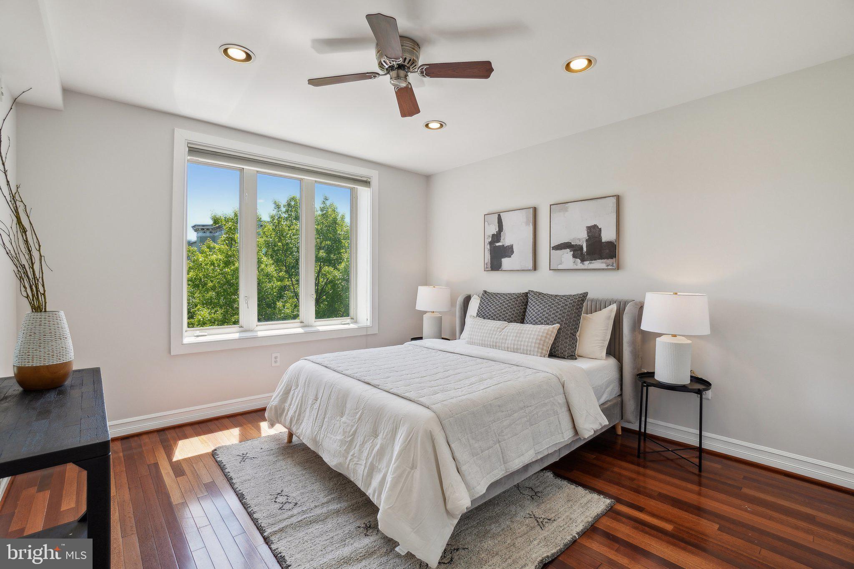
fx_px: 356
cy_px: 284
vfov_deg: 77.3
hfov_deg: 100.4
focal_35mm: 15
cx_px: 427
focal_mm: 10
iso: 100
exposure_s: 1/25
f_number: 7.1
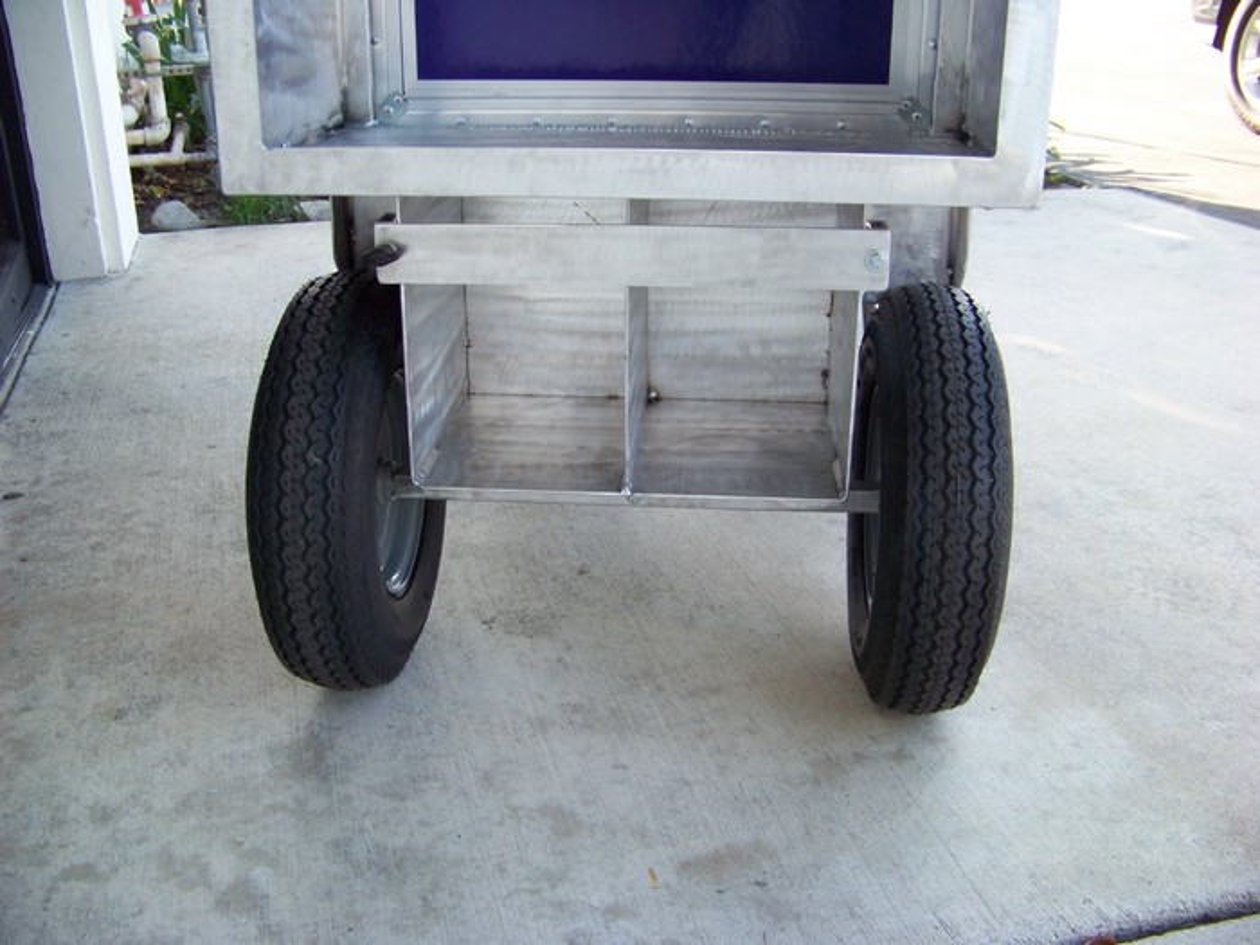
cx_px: 630
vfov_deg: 39.7
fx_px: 1310
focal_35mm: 36
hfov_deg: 51.4
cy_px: 472
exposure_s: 1/80
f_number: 2.8
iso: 72
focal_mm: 5.85
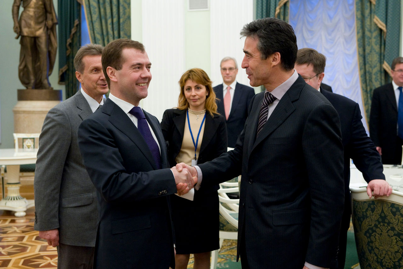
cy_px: 134
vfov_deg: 23.4
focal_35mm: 58
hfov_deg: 34.5
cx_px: 202
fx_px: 649
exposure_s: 1/125
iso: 1600
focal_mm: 58
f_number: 4.5
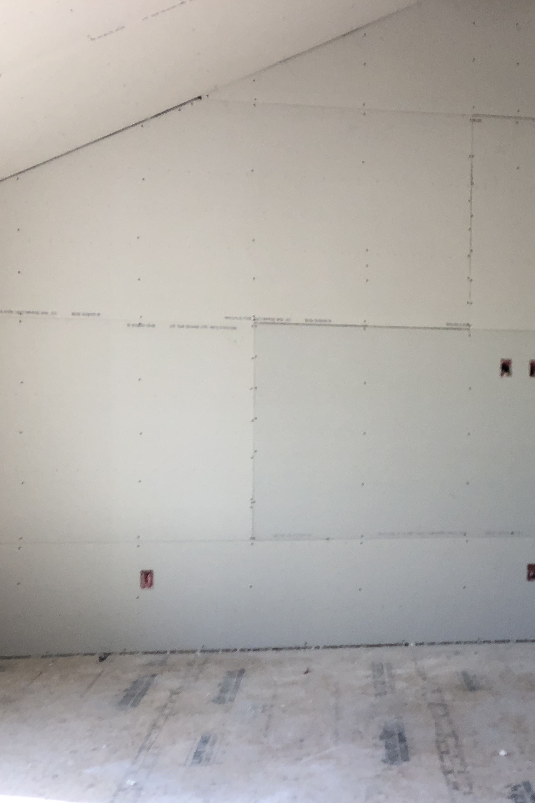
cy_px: 438
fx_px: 959
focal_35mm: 43
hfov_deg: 29.5
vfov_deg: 45.4
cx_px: 507
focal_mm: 3.99
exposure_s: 1/120
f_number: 1.8
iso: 50
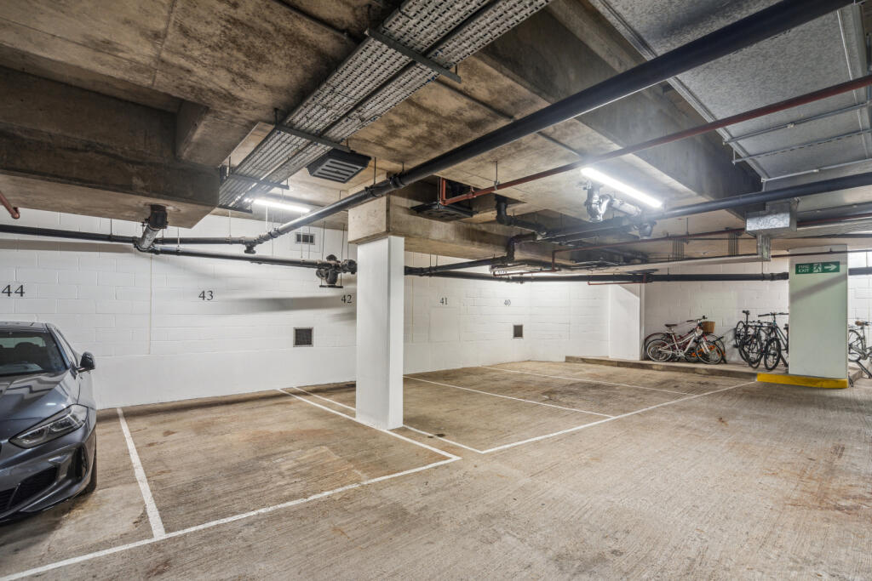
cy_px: 290
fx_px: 388
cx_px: 436
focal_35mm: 16
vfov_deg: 73.8
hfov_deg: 96.7
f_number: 11
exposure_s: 1/2.5
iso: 400
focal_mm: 16
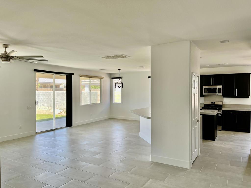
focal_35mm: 26
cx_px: 126
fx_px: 189
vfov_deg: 53.1
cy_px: 94
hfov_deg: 67.3
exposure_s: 1/162
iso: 40
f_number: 1.6
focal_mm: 5.1
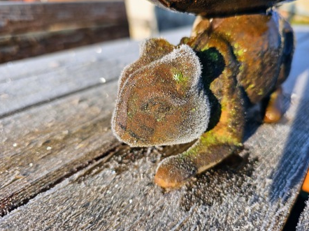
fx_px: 223
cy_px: 111
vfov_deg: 54.8
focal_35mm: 25
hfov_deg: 69.3
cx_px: 166
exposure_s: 1/347
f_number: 1.7
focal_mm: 6.3
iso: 10
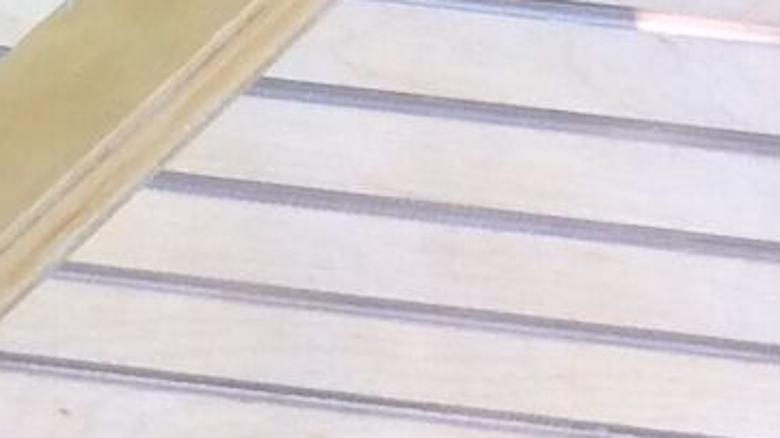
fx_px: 5170
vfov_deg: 4.9
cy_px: 149
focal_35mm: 250
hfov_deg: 8.5
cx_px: 949
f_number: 2.4
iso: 32
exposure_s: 1/50
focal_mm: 3.3
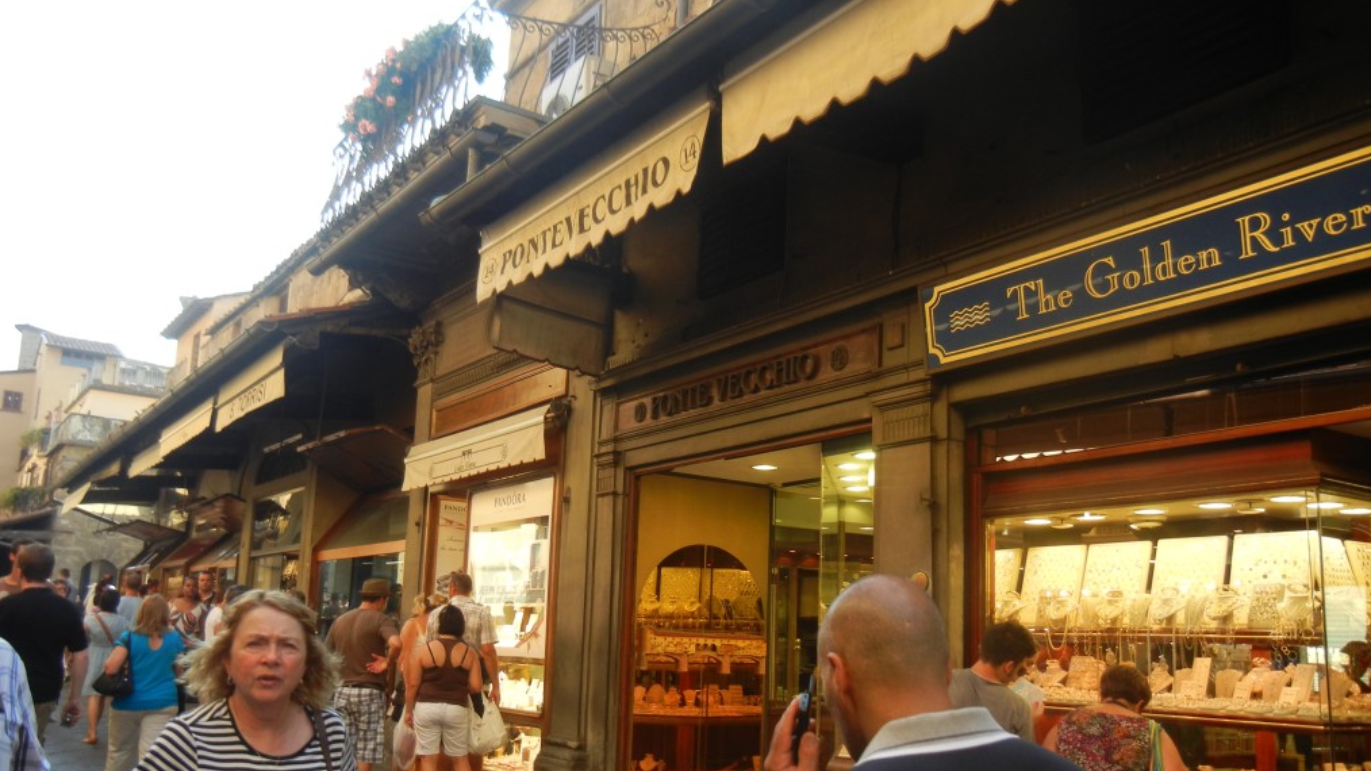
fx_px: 1199
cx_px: 686
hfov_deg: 59.5
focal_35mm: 33
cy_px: 460
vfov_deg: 35.5
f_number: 3.5
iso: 160
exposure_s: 1/191
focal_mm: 5.4
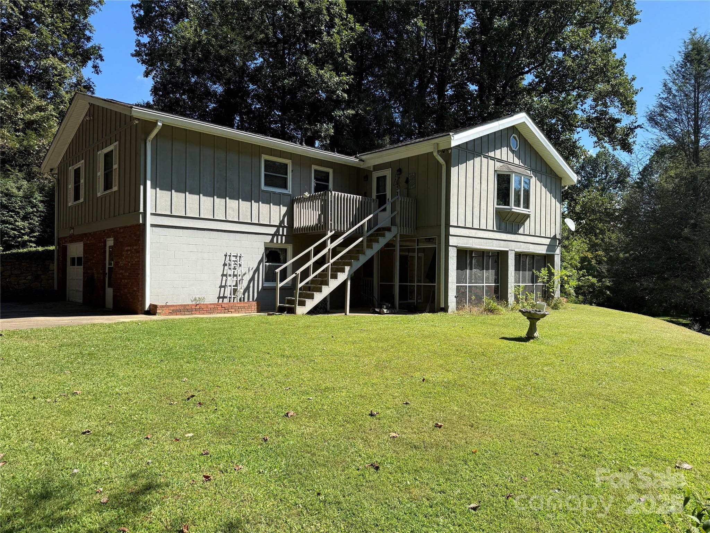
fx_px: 492
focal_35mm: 24
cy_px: 266
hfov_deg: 71.6
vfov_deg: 56.8
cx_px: 355
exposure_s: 1/2445
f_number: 1.78
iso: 80
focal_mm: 6.76
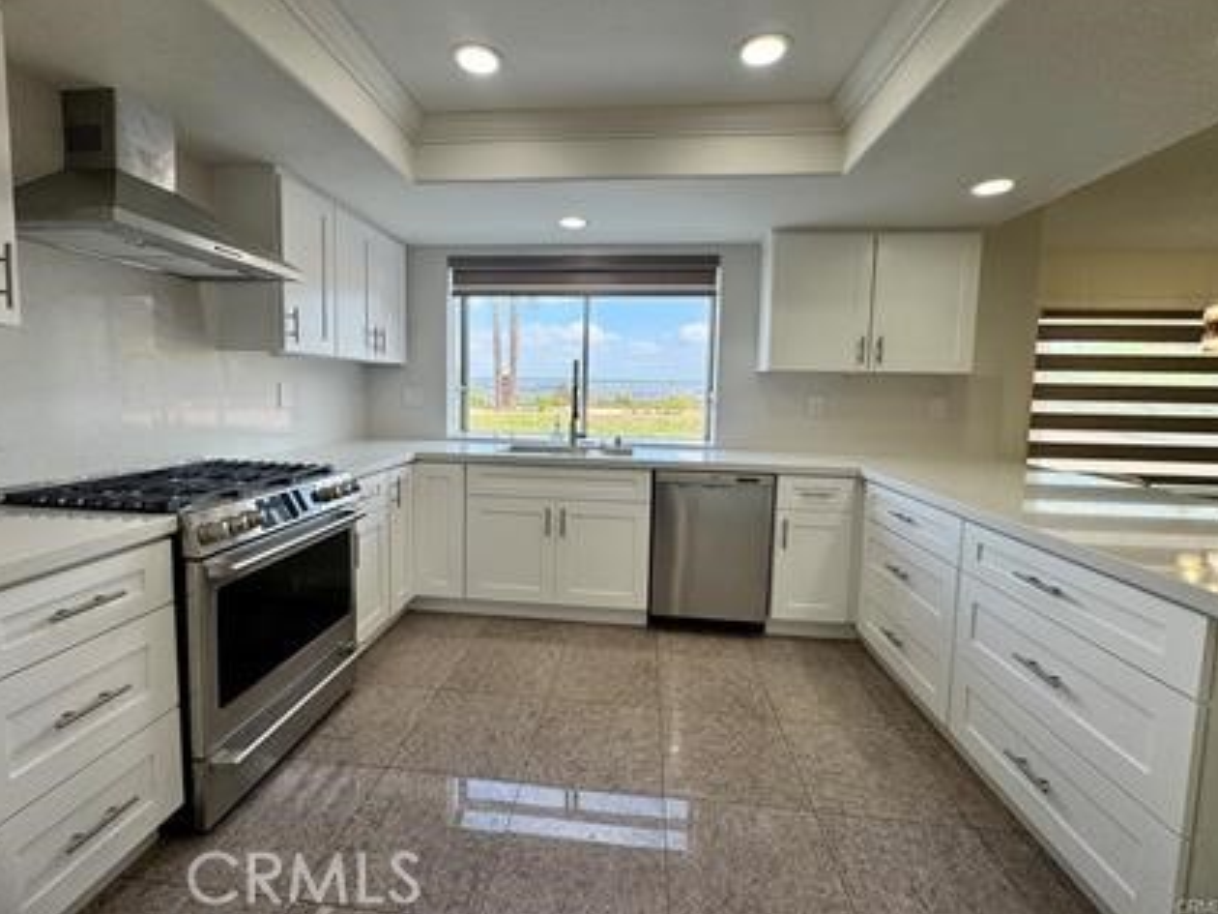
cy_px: 431
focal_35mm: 15
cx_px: 589
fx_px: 528
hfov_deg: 98.1
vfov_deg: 81.7
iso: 40
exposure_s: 1/287
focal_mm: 2.22
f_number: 2.2
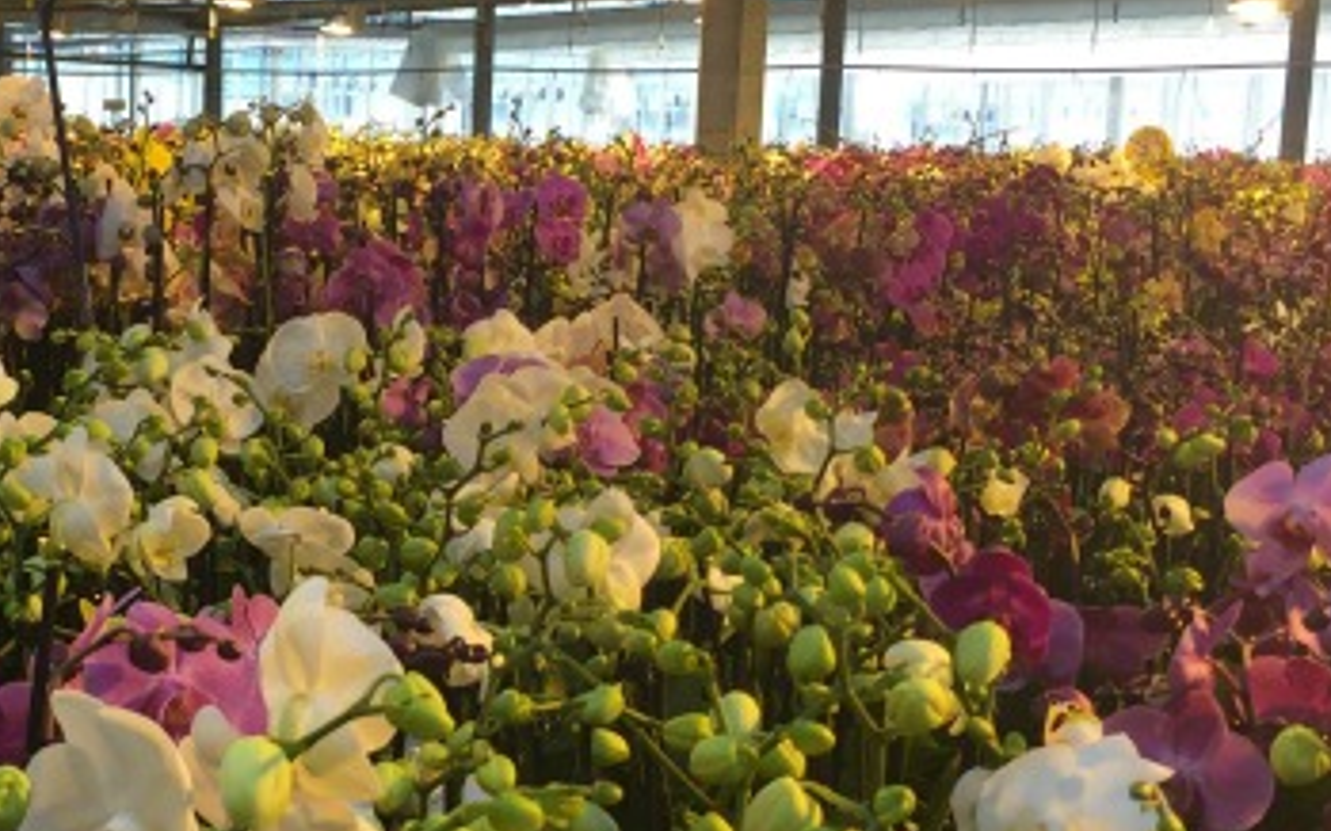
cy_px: 509
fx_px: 2394
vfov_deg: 19.7
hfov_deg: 30.6
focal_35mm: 66
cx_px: 343
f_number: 2.2
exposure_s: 1/100
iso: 50
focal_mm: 4.15
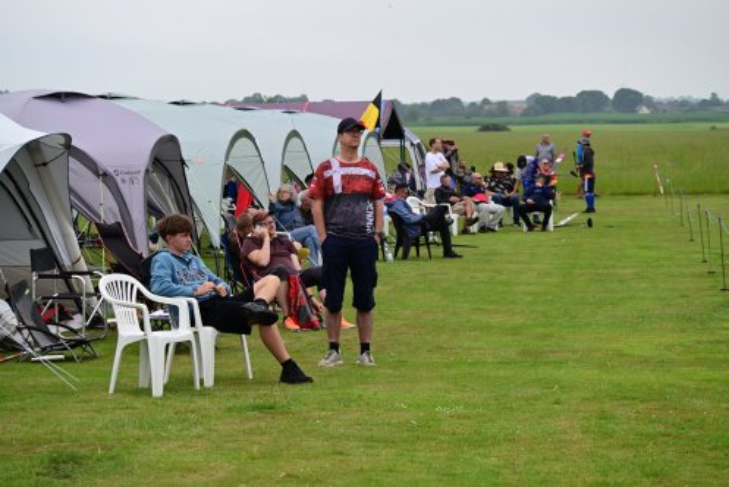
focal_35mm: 100
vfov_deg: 13.7
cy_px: 244
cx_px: 364
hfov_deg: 20.4
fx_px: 2026
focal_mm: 100
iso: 1600
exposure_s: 1/1000
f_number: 8
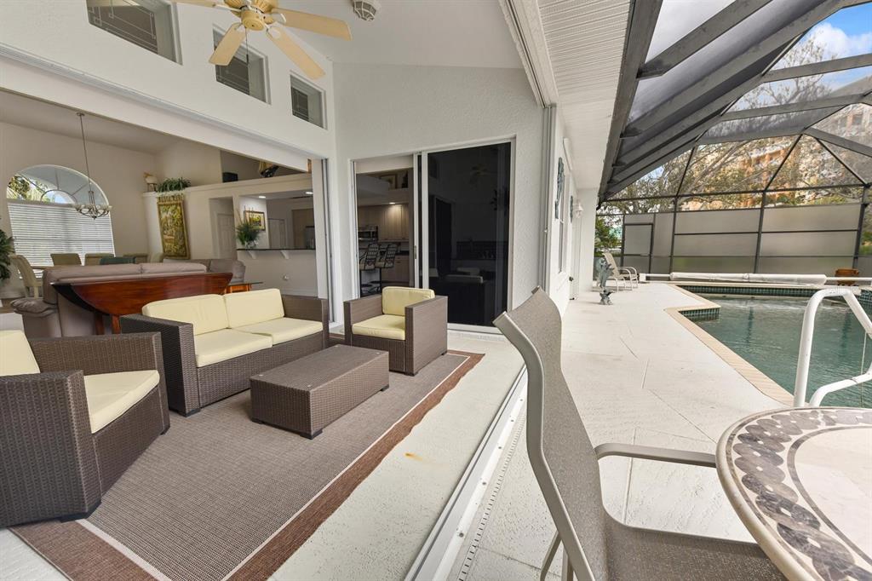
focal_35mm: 14
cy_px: 290
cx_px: 436
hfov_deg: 104.3
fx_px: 339
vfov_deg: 81.2
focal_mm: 14
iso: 400
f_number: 9
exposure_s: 1/100
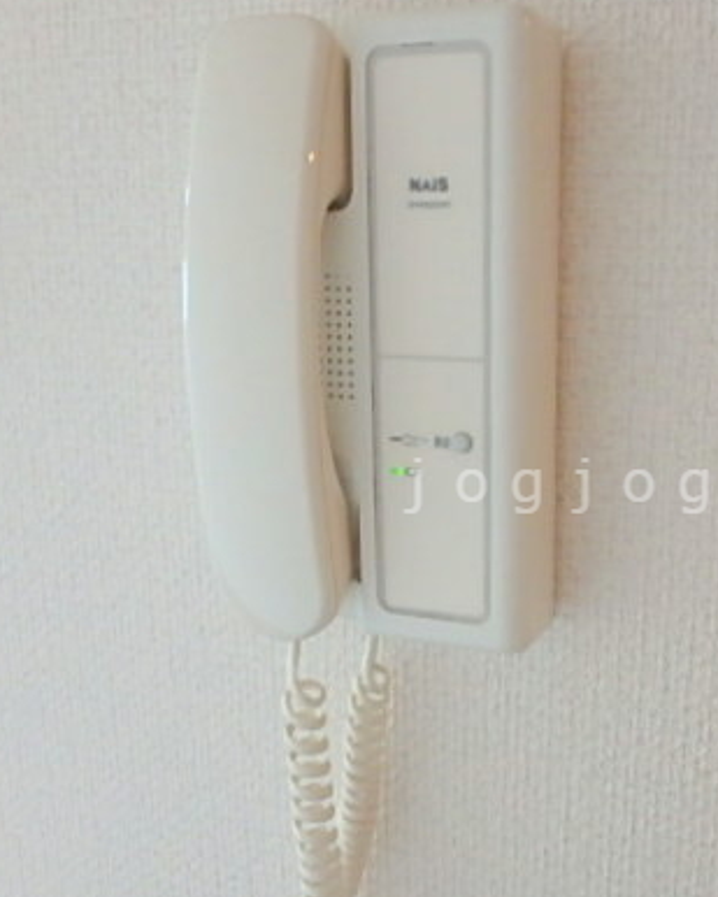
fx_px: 903
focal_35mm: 34
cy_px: 486
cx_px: 562
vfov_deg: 52.8
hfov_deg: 41.7
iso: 320
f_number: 3.5
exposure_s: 1/30
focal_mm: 3.7
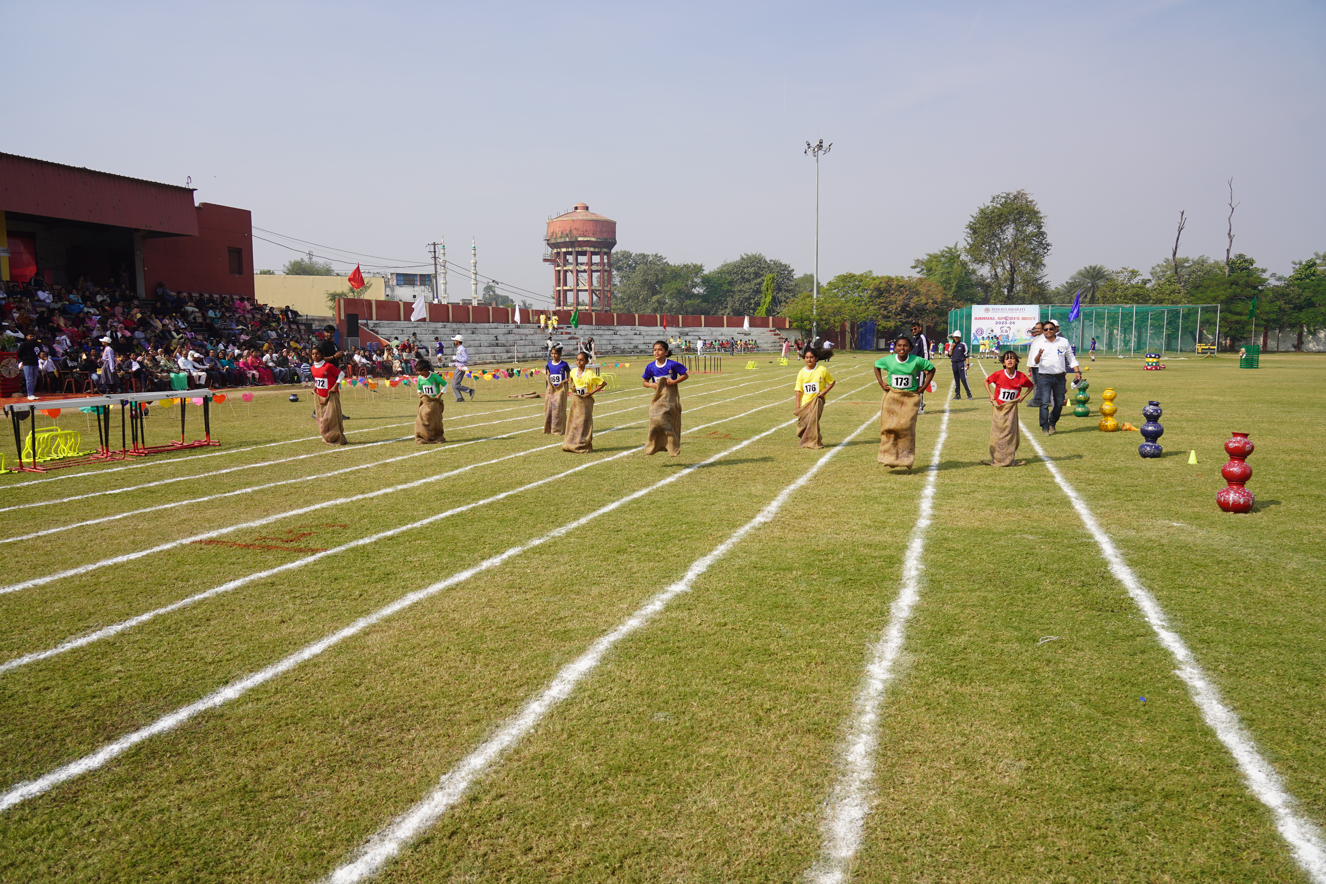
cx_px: 663
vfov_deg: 53.1
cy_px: 442
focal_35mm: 24
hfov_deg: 73.7
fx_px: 884
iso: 100
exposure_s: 1/640
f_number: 5
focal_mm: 24
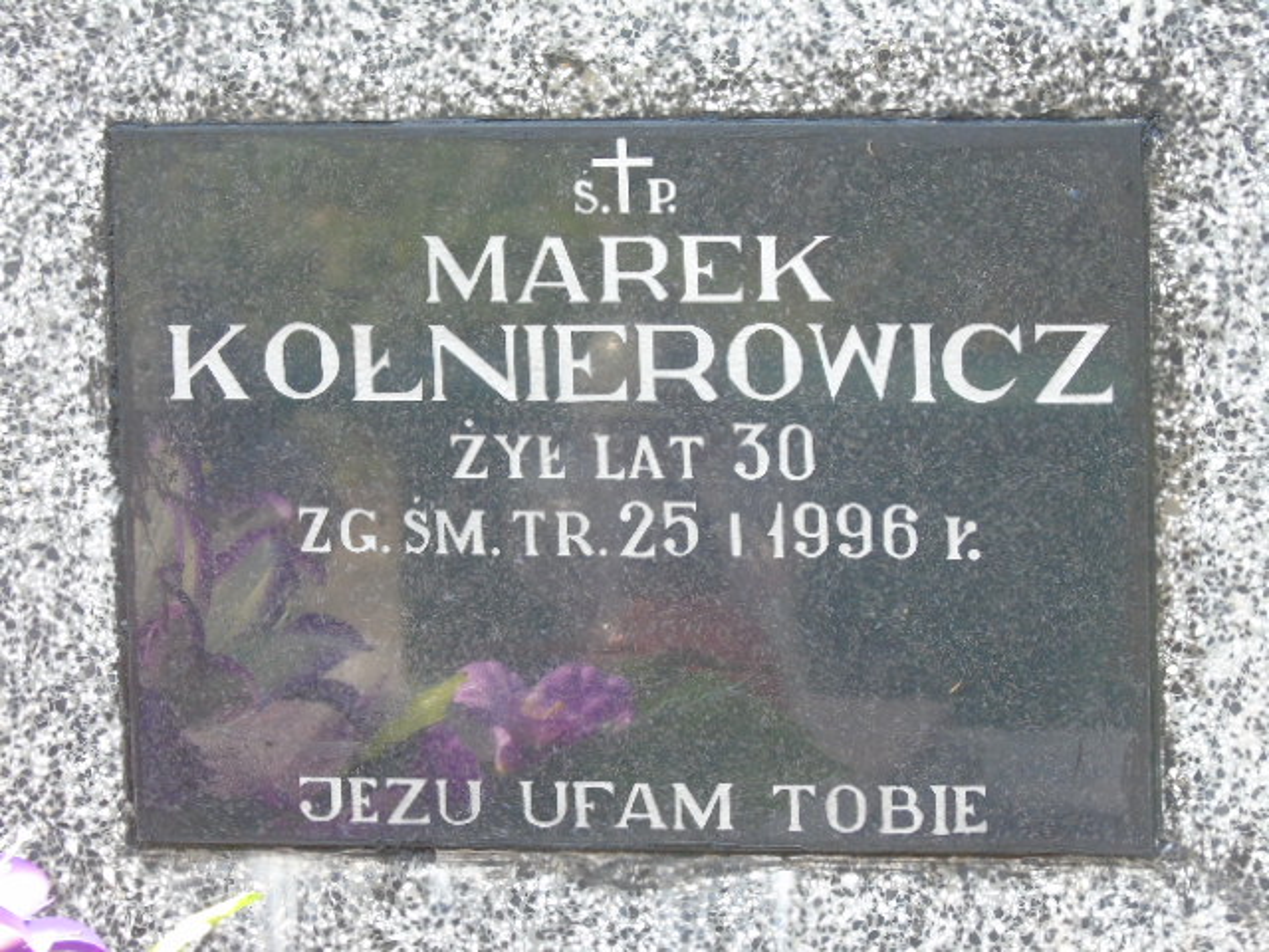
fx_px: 7772
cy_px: 476
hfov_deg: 9.3
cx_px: 634
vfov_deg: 7.0
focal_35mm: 212
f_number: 4.7
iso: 400
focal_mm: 38
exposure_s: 1/100
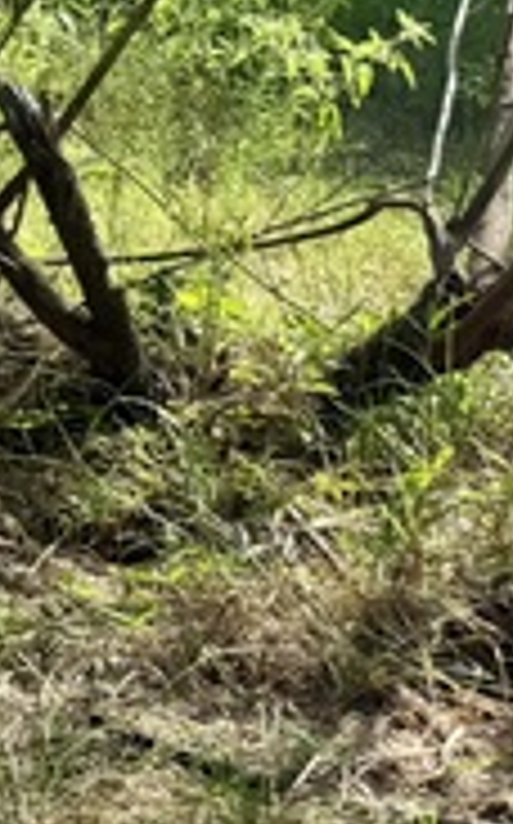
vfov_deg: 22.7
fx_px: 1996
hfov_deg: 11.2
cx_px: -873
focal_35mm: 89
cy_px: 86
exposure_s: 1/1339
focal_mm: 6.76
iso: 80
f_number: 1.78
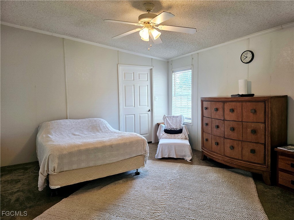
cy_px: 110
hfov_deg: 73.9
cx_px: 147
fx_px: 195
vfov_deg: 58.9
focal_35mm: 23
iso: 100
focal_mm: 6.3
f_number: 1.7
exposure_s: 1/120
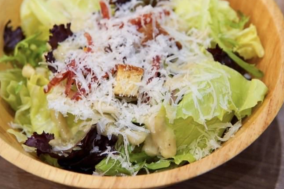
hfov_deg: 28.9
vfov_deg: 19.3
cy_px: 53
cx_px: 135
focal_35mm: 70
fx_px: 552
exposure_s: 1/60
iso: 400
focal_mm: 30
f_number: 4
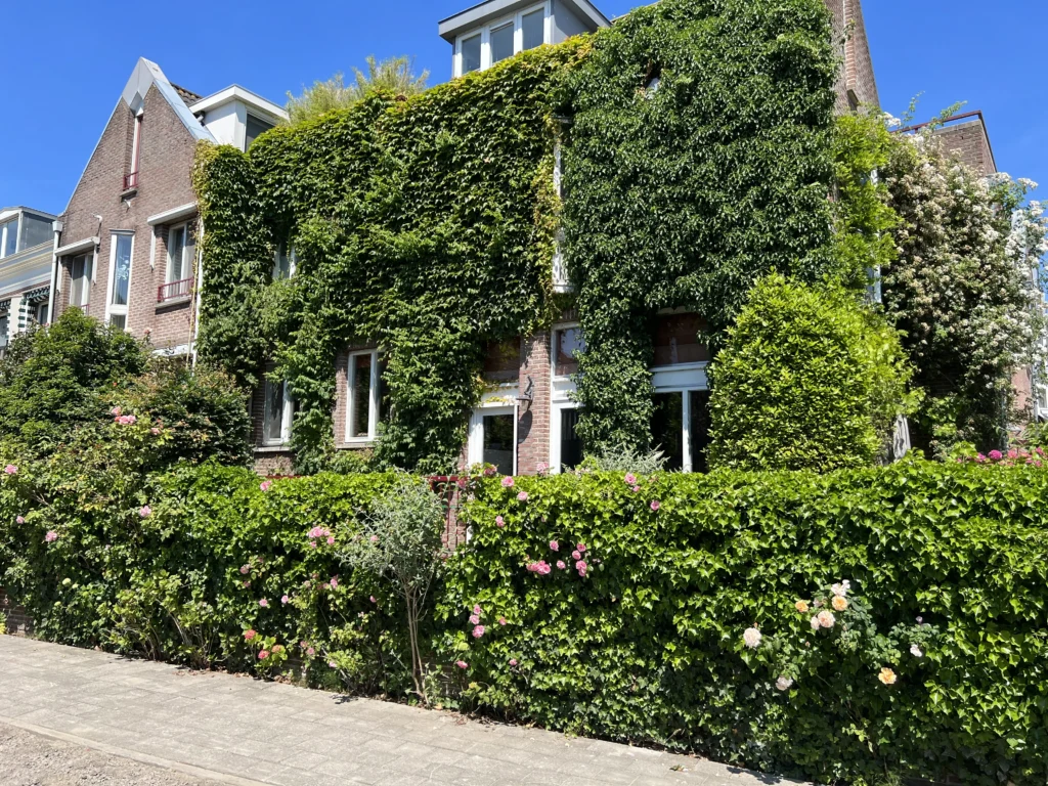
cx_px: 524
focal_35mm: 26
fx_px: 787
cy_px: 393
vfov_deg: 53.1
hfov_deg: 67.3
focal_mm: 5.7
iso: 50
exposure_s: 1/1838
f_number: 1.5
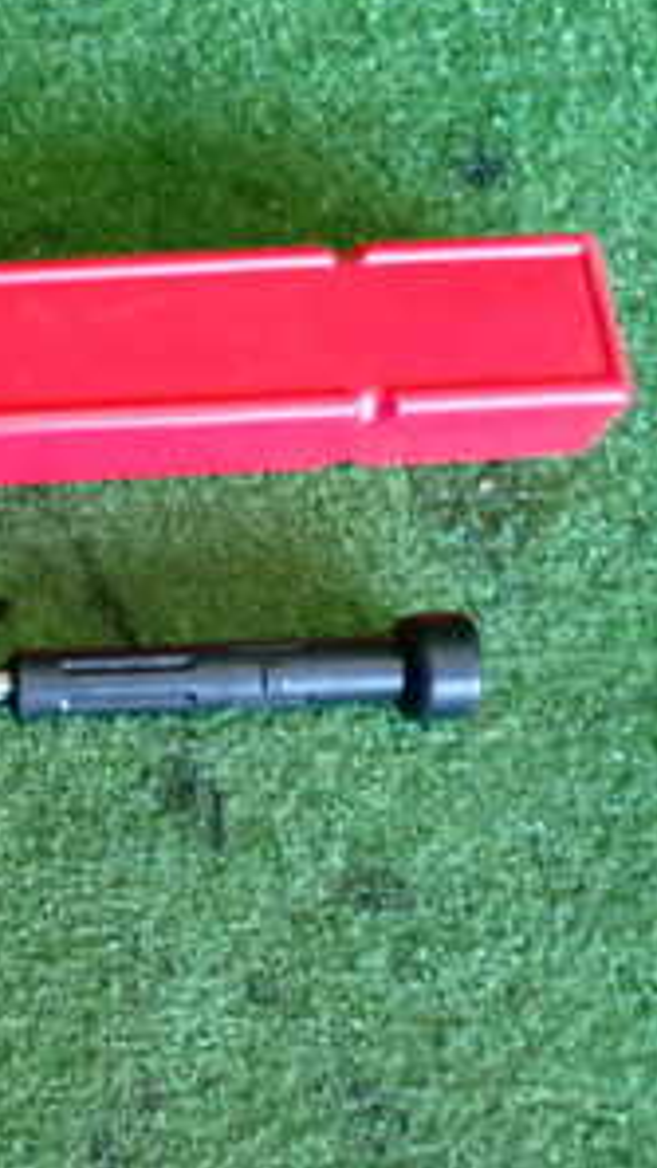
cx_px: -354
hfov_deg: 16.5
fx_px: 2045
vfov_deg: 31.8
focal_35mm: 66
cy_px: 704
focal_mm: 5.4
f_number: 2.3
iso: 400
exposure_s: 1/30
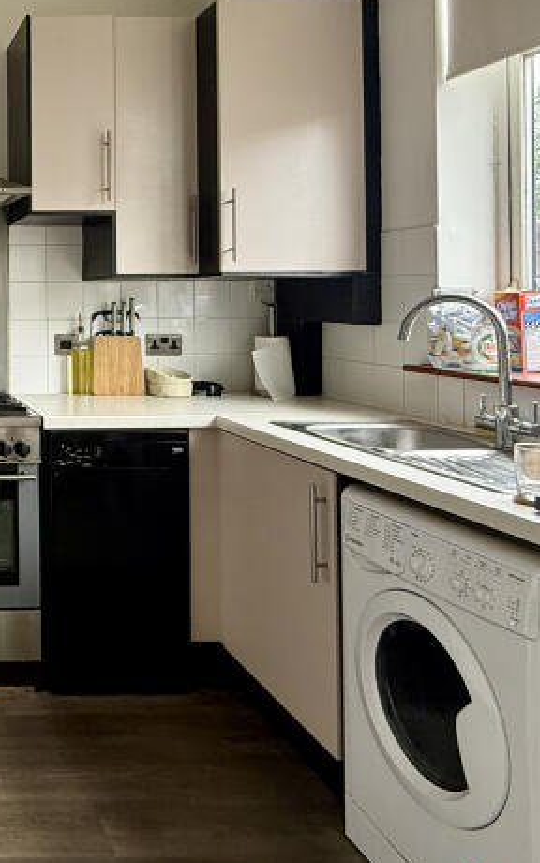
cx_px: -112
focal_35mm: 33
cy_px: 287
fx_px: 776
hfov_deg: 31.8
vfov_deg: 56.9
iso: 160
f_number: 2.2
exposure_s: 1/99
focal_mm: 2.22
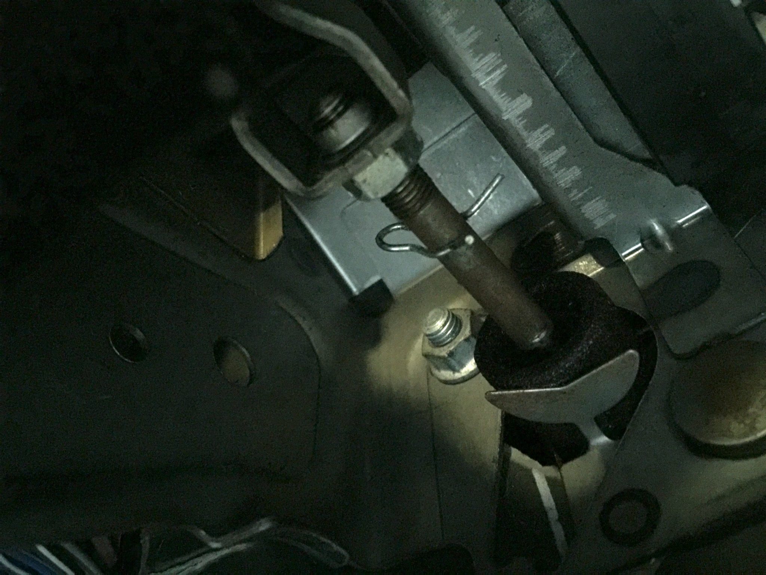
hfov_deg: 61.7
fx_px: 642
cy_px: 288
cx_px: 383
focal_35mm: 29
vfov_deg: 48.2
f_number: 2.2
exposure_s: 1/4
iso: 500
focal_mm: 4.15
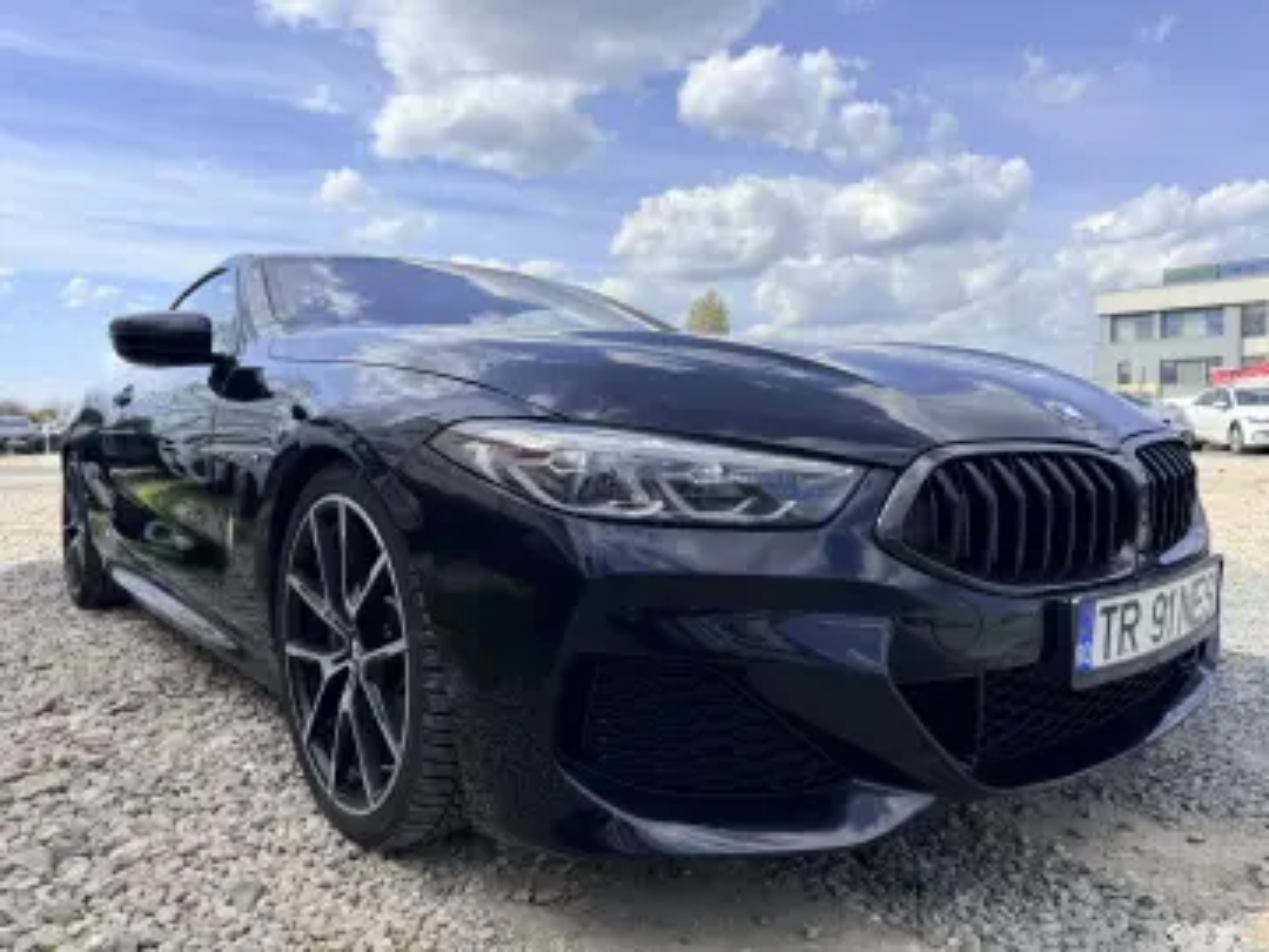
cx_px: 634
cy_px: 476
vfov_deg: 56.8
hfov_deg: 71.6
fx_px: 880
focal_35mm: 24
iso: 80
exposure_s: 1/4167
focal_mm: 6.76
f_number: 1.78
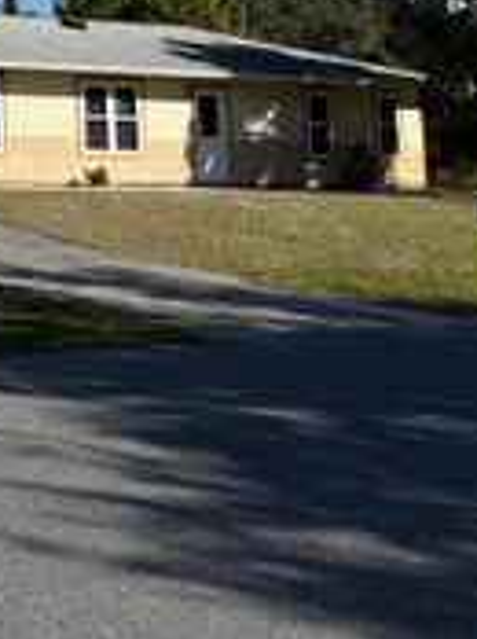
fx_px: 1271
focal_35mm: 69
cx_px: -371
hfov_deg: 17.4
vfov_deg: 26.3
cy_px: -42
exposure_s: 1/5714
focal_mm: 6.76
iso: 80
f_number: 1.78
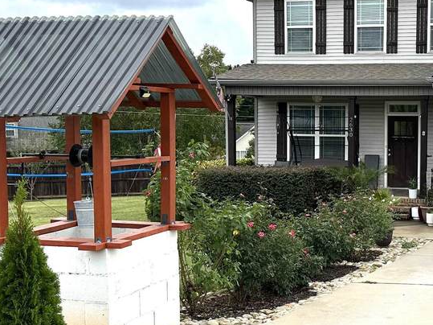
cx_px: 382
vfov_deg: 25.6
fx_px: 713
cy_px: 175
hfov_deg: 32.3
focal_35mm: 57
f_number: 1.78
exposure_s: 1/4016
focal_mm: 6.86
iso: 80
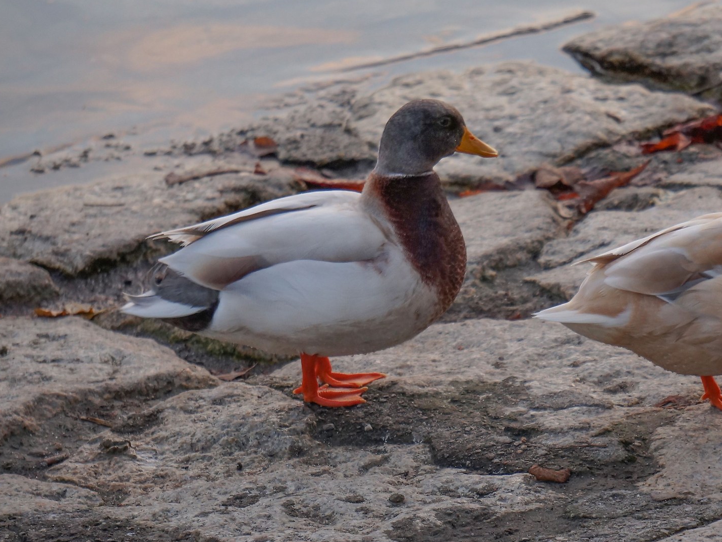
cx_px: 542
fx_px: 6551
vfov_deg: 4.7
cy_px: 302
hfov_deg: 6.3
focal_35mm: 314
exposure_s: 1/200
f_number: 6.3
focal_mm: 130
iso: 500
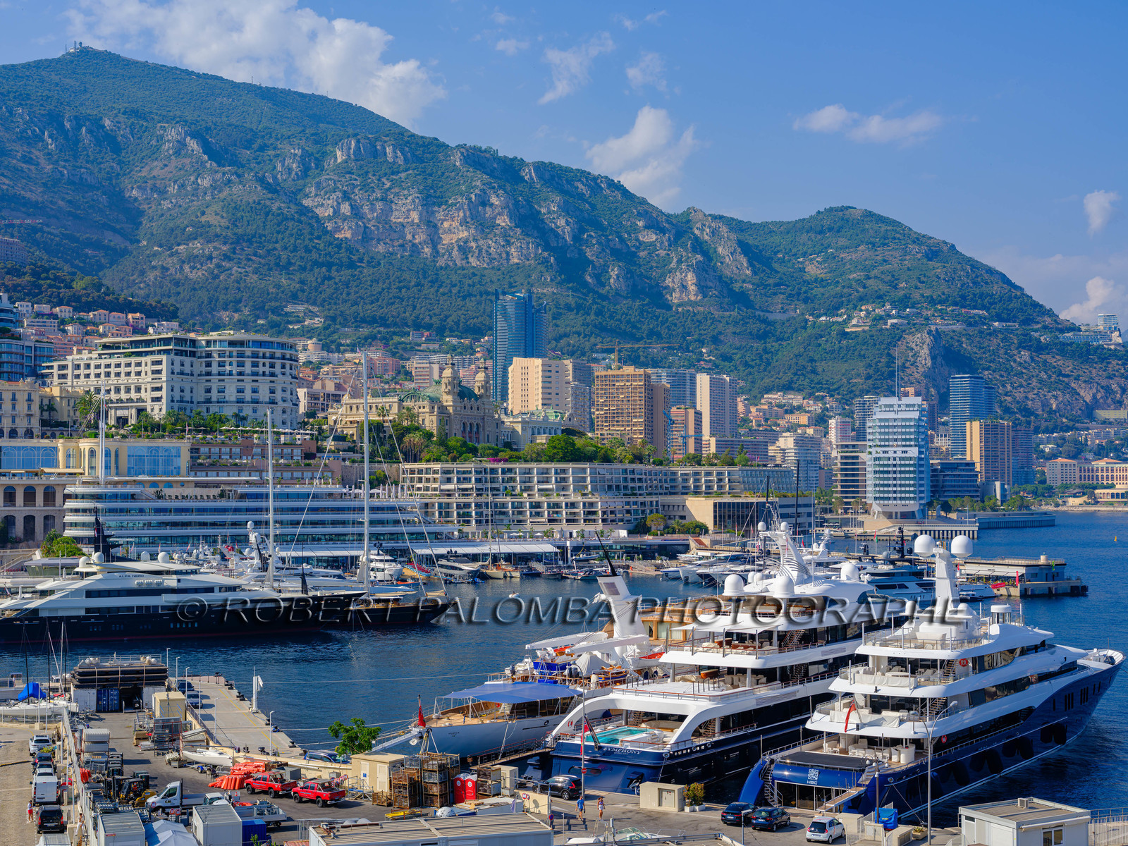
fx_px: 1629
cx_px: 564
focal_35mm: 50
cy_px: 423
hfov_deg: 38.2
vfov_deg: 29.1
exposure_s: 1/400
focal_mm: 63
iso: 200
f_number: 8
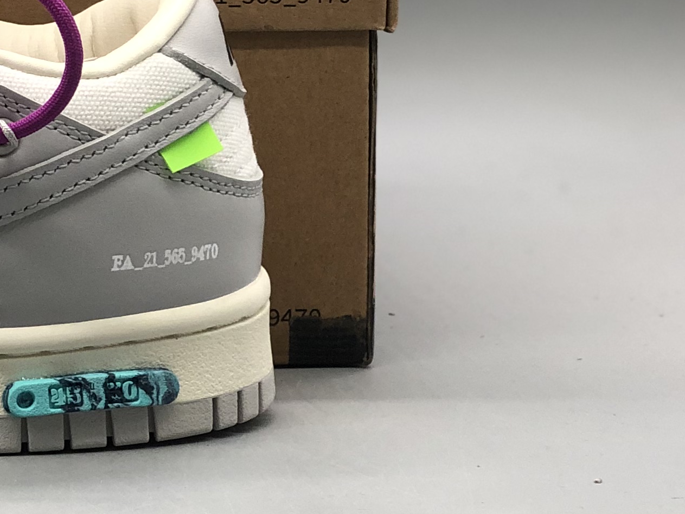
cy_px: -83
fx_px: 3285
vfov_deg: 8.8
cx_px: -322
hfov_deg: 11.4
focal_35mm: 166
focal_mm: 6
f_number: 2.4
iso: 25
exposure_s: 1/59
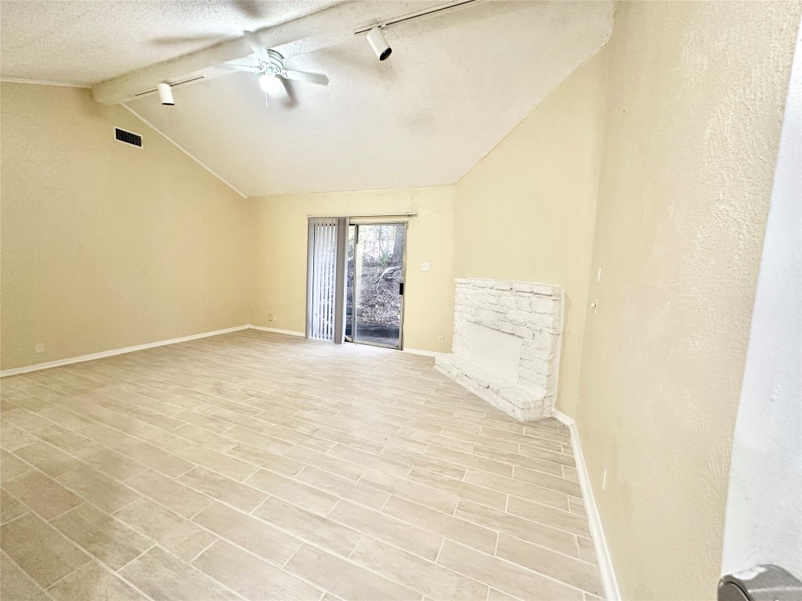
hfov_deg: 102.1
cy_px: 300
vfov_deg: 85.7
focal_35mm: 14
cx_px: 401
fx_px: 324
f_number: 2.2
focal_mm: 2.22
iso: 320
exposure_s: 1/60
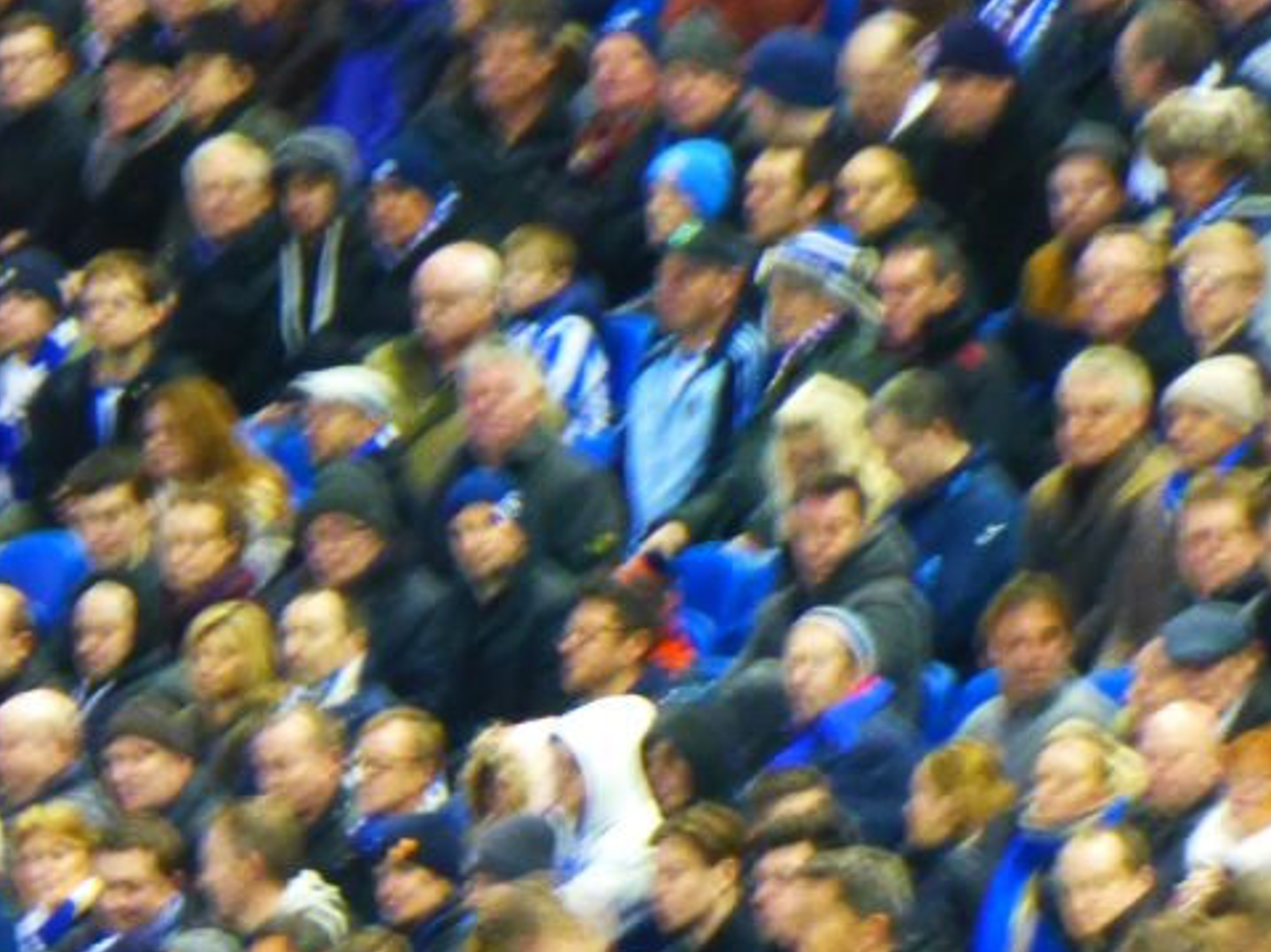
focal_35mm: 1203
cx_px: 456
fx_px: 44160
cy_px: 1140
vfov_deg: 1.2
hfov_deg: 1.6
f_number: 6.4
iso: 800
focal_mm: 86
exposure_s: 1/6
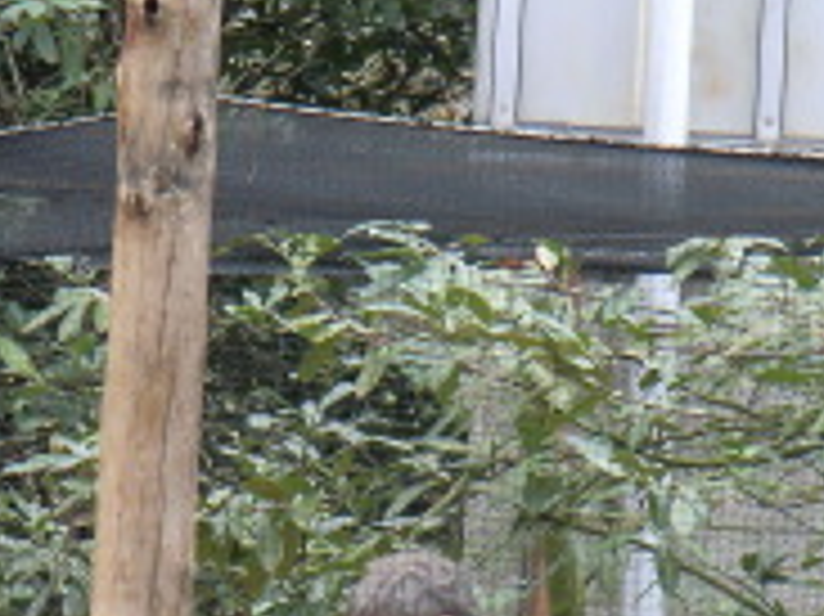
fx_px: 10229
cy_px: 620
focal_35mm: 430
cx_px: 567
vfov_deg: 3.5
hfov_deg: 4.6
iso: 100
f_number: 5.2
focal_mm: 22
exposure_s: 1/60
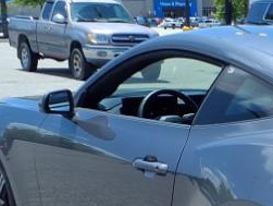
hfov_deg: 17.2
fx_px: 869
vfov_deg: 13.1
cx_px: 314
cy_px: 259
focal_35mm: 110
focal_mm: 3.58
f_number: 1.9
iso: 40
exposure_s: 1/1667
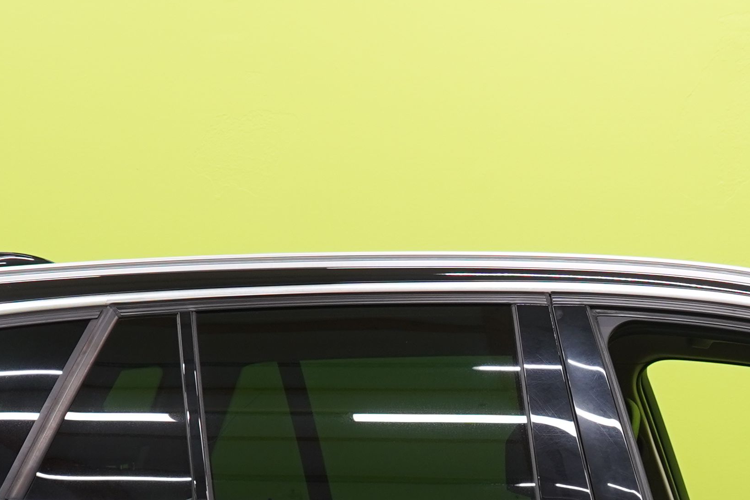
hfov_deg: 11.4
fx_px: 3729
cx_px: 746
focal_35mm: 179
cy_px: 595
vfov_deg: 7.6
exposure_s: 1/25
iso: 400
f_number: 5.6
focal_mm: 49
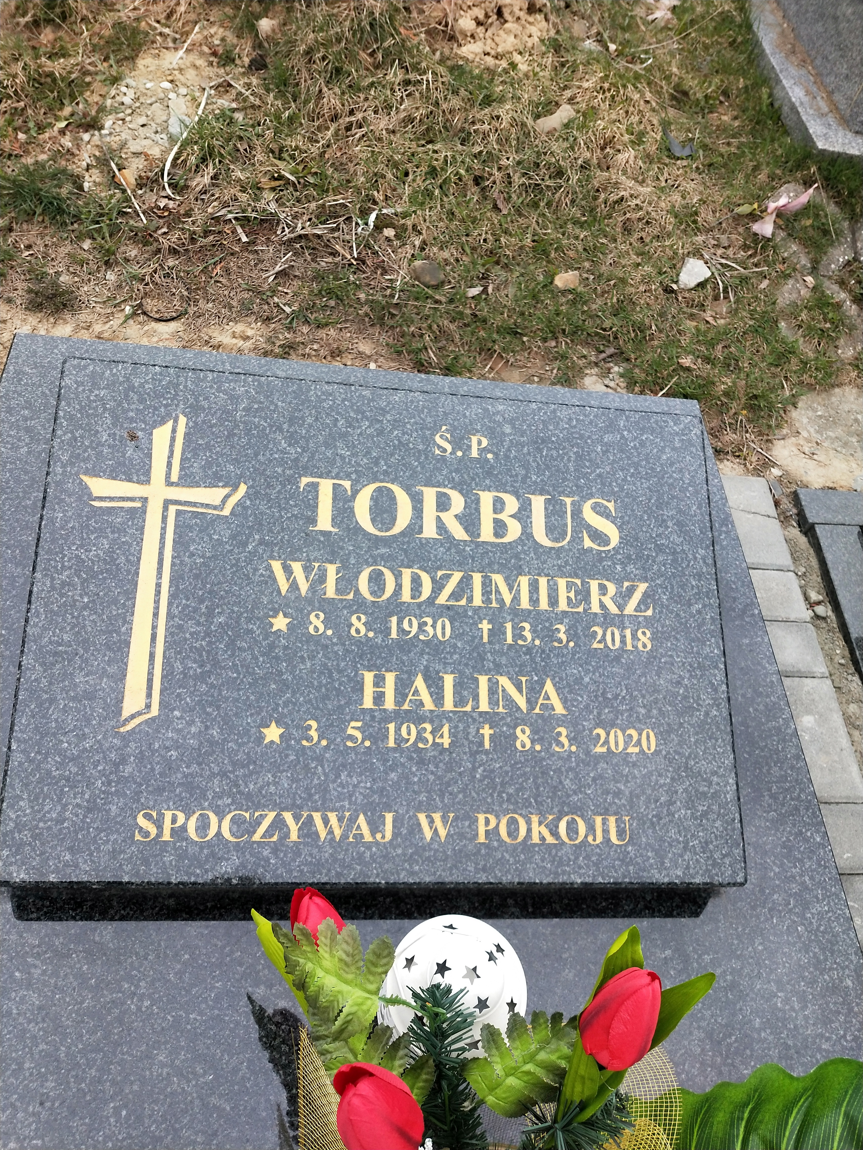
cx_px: 432
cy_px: 575
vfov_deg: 73.9
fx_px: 765
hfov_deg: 58.9
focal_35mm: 23
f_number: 1.7
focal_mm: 3.99
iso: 33
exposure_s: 1/142
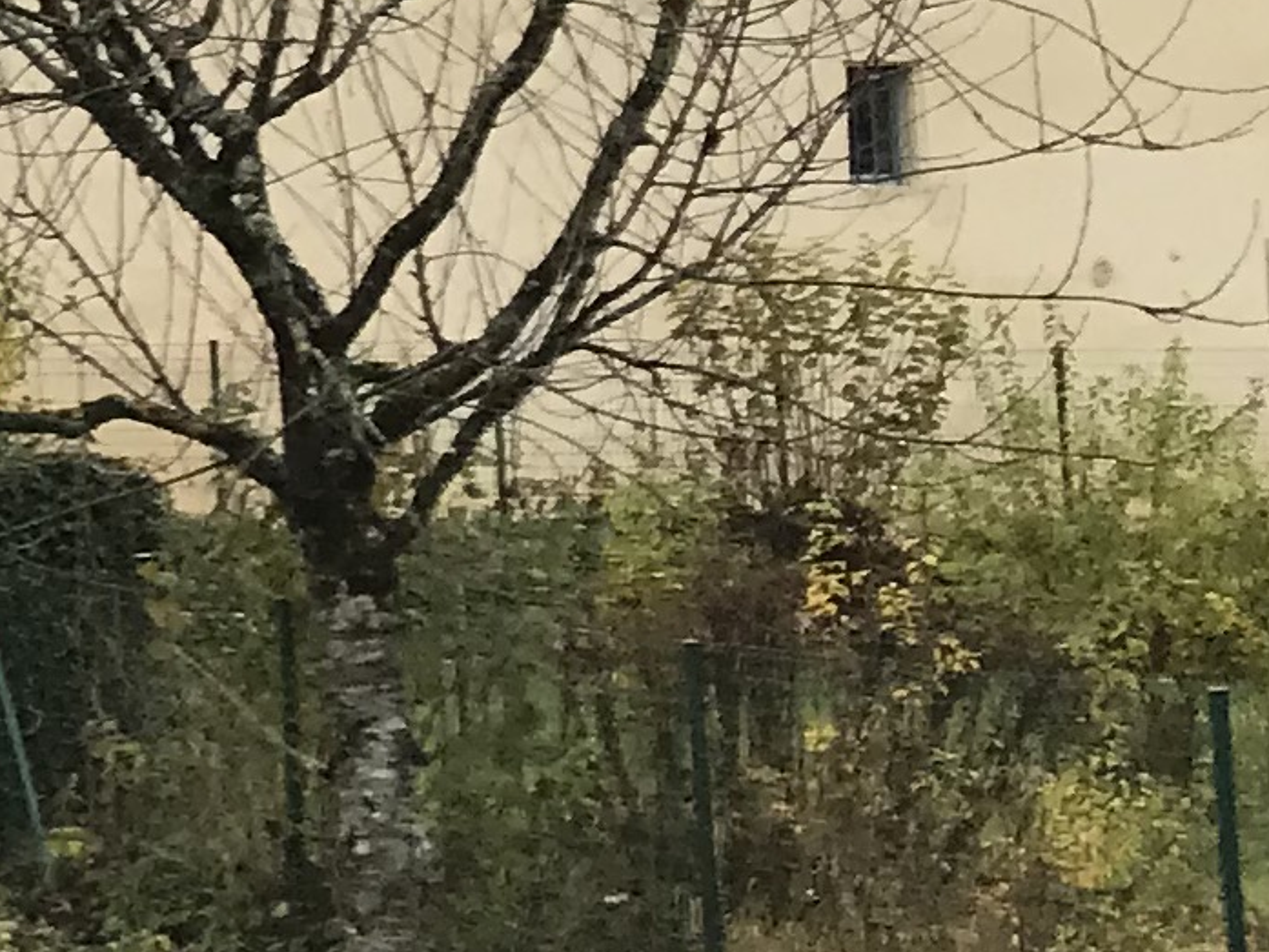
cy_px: 308
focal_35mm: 162
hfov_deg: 9.8
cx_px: -2292
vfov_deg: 9.2
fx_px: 5940
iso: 20
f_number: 1.8
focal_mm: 3.99
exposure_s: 1/173
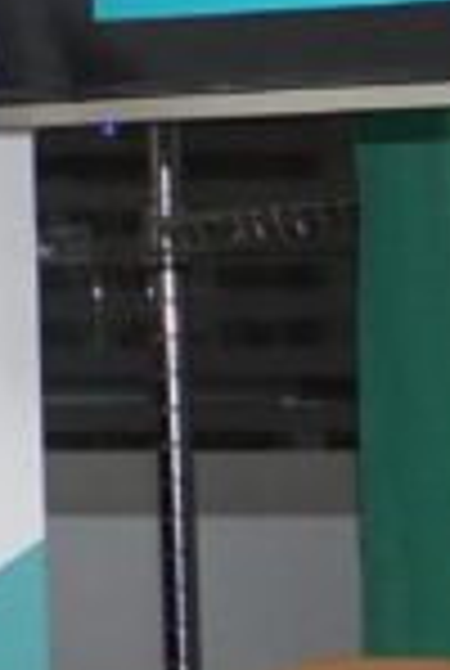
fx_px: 5841
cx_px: -1606
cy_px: -146
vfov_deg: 6.5
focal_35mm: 313
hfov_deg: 4.0
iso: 800
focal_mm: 26
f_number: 5.6
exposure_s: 1/100
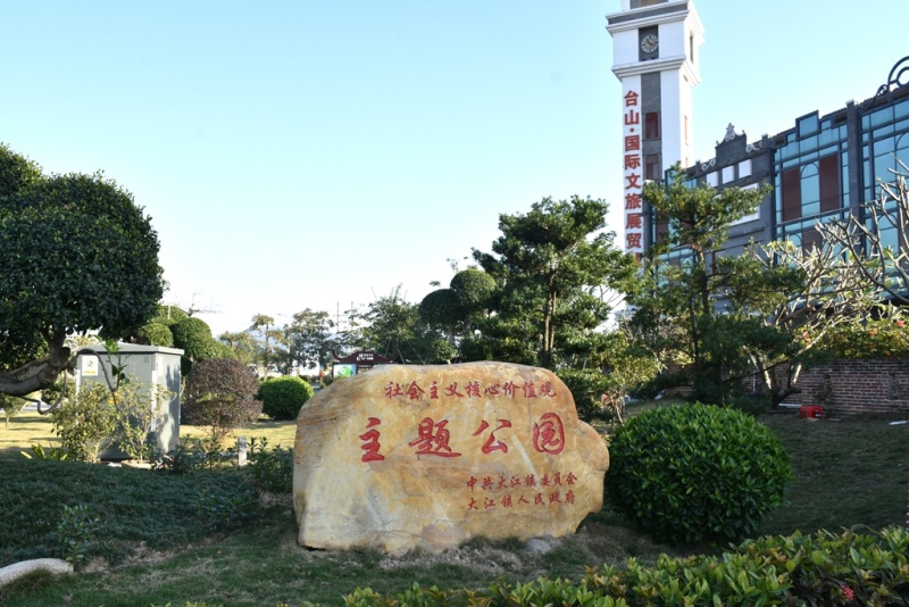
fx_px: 834
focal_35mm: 33
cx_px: 454
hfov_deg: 57.2
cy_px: 304
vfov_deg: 40.0
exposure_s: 1/320
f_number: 9
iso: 320
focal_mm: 22
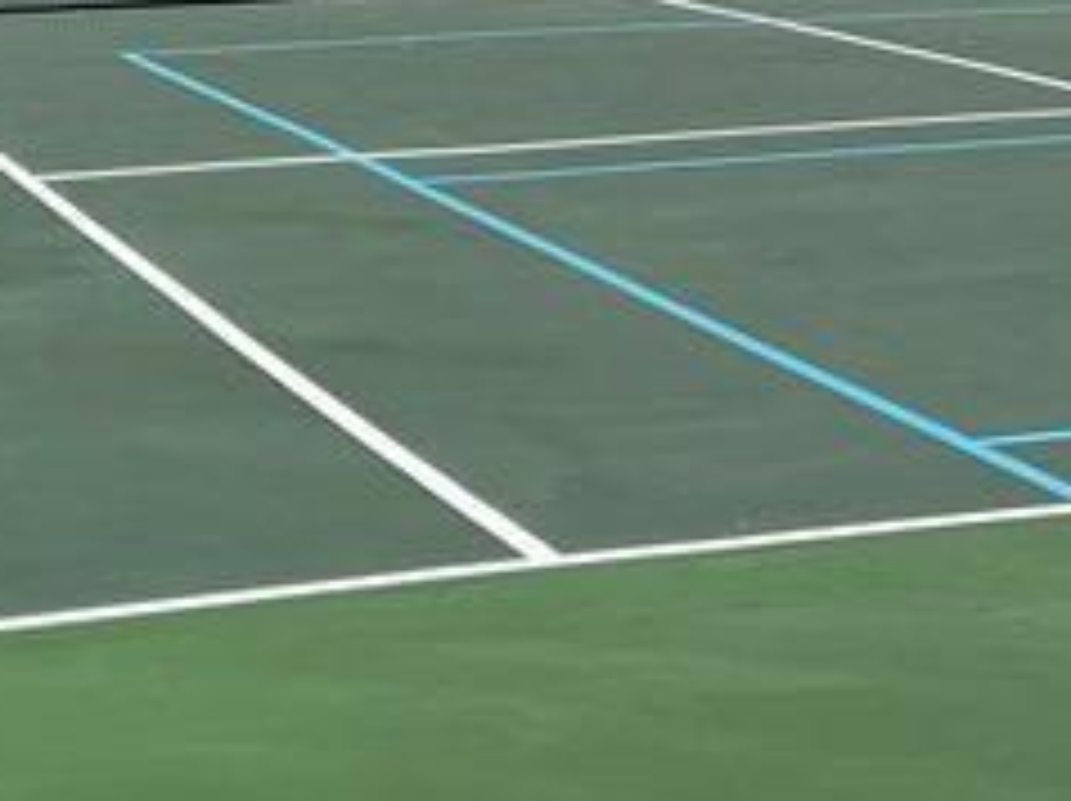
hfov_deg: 17.4
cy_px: -184
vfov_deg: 12.8
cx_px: 904
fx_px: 3462
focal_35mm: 112
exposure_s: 1/3571
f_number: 1.5
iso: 50
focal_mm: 5.7
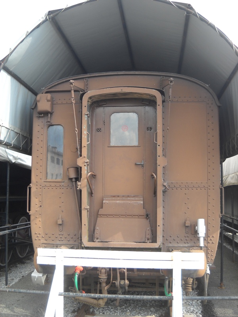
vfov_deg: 45.8
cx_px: 119
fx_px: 376
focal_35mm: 41
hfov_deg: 35.1
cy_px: 158
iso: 64
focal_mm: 6.72
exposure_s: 1/125
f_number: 3.1
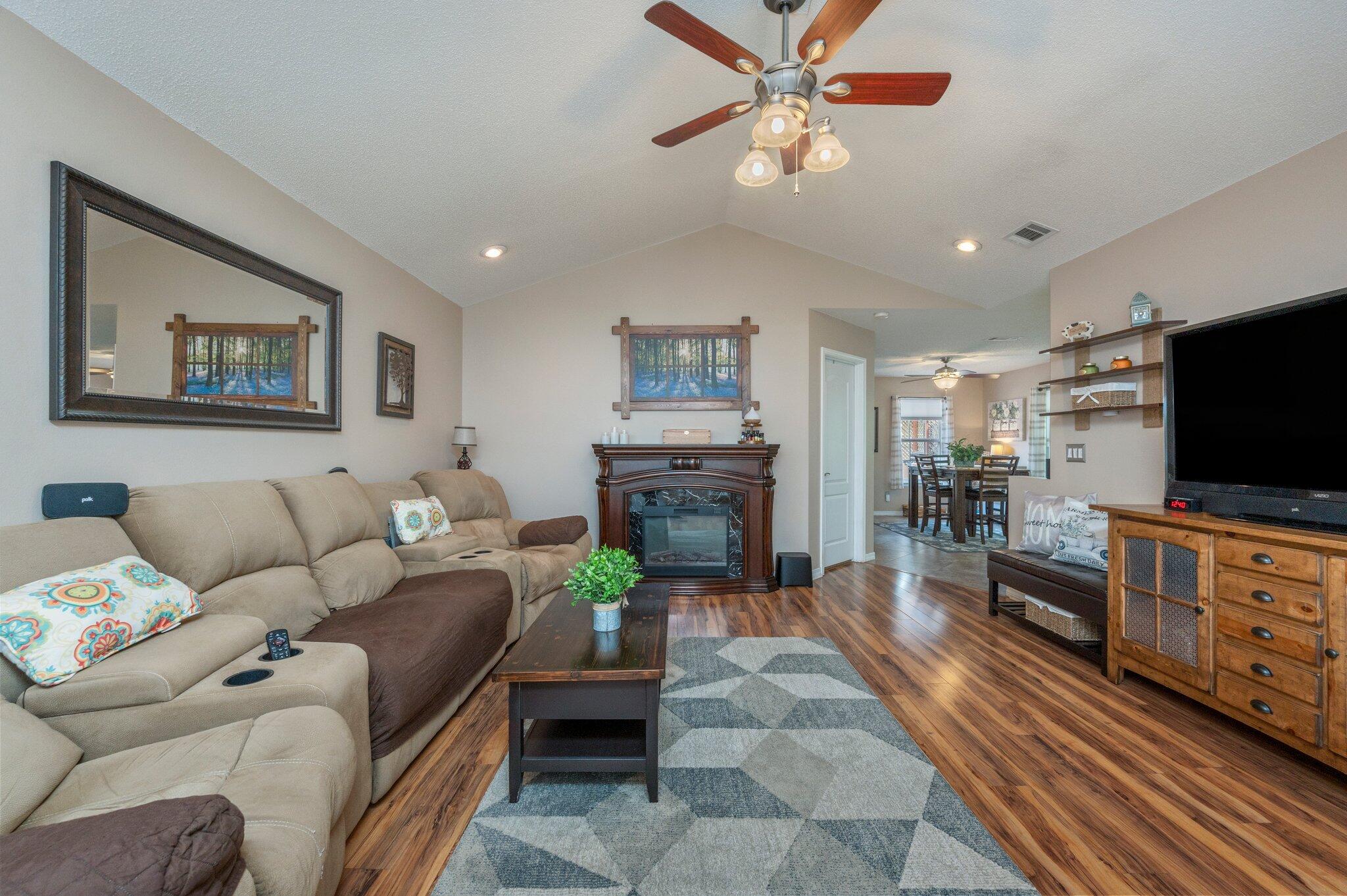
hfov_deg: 104.3
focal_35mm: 14
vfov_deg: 81.1
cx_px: 674
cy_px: 448
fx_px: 523
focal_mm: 14
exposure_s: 1/20
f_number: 9
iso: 500
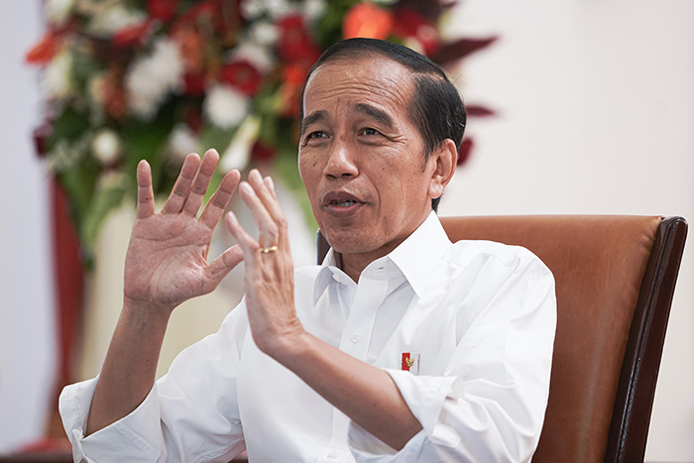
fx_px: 3856
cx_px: 347
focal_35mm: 200
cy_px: 232
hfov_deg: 10.3
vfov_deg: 6.9
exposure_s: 1/100
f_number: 4
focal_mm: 200
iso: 2500
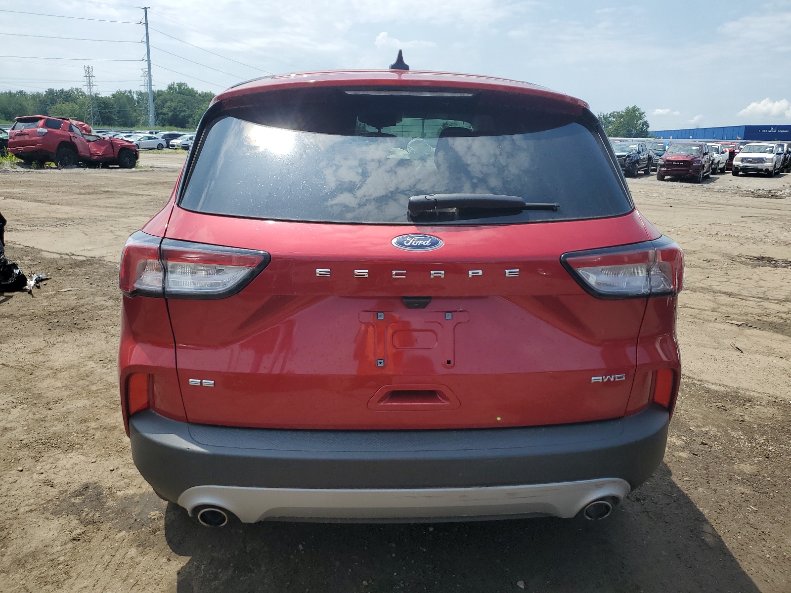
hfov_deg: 67.3
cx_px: 396
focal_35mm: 26
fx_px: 594
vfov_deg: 53.1
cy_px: 296
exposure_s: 1/3333
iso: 50
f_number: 1.5
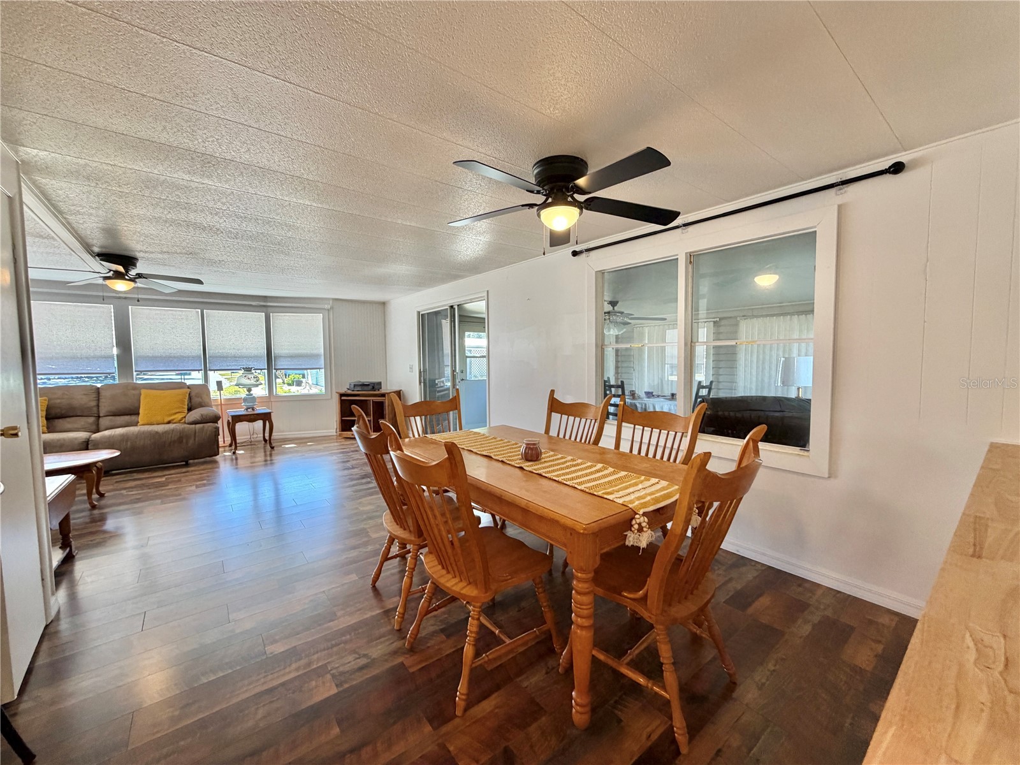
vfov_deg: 85.7
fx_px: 413
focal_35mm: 14
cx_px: 510
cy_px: 382
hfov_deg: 102.1
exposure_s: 1/120
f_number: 2.2
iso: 250
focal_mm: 2.22
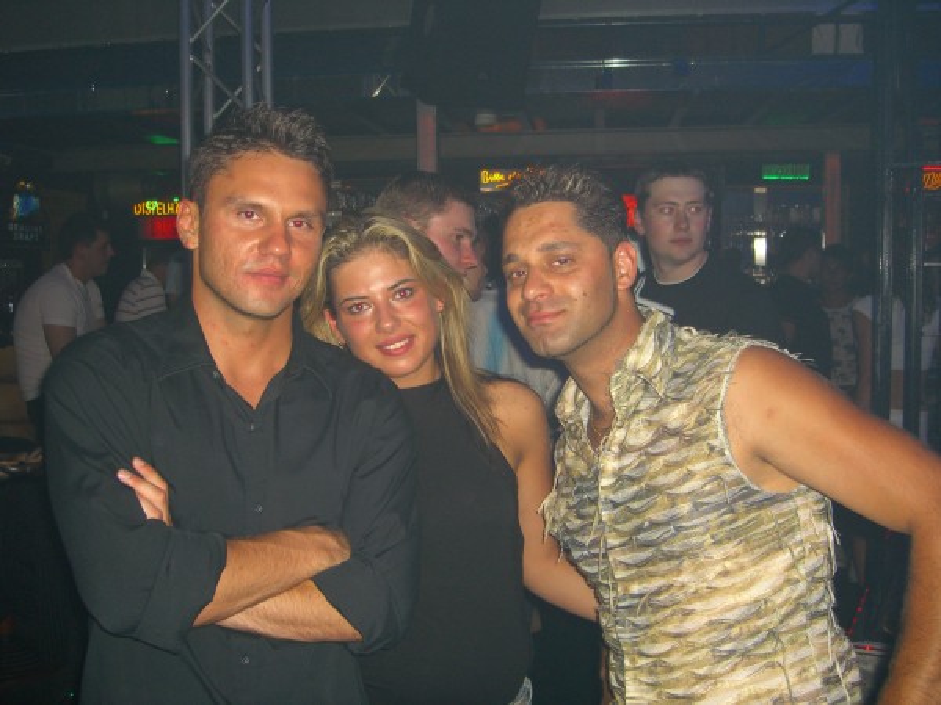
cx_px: 470
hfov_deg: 49.0
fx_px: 1033
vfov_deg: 37.7
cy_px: 352
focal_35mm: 38
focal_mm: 7.9
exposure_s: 1/60
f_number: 2.8
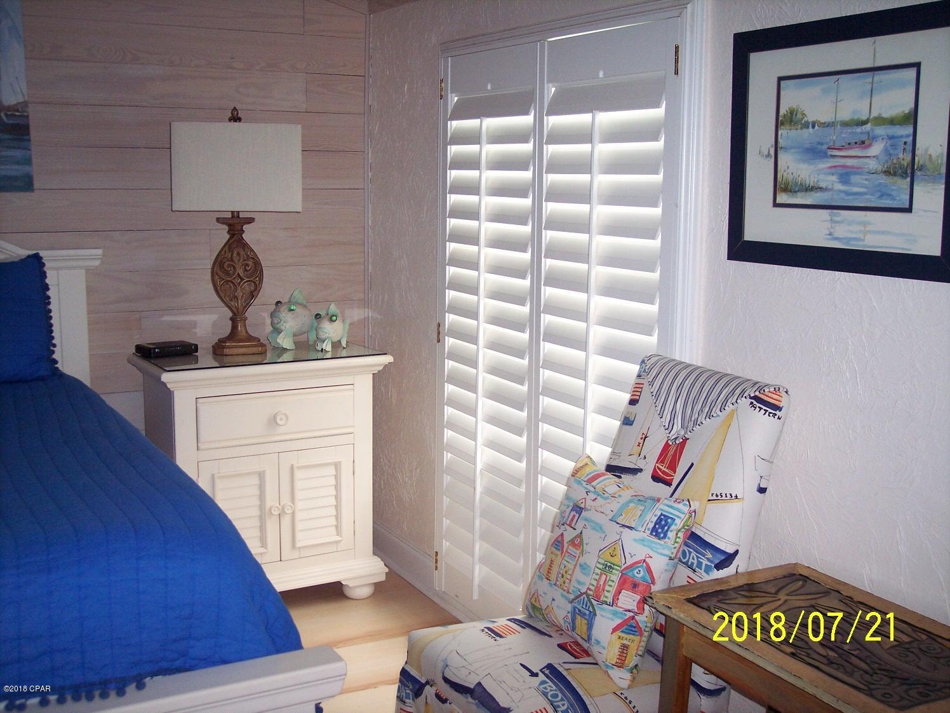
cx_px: 475
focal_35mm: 39
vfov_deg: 36.8
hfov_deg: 47.9
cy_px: 356
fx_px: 1070
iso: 140
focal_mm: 8
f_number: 2.8
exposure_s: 1/60
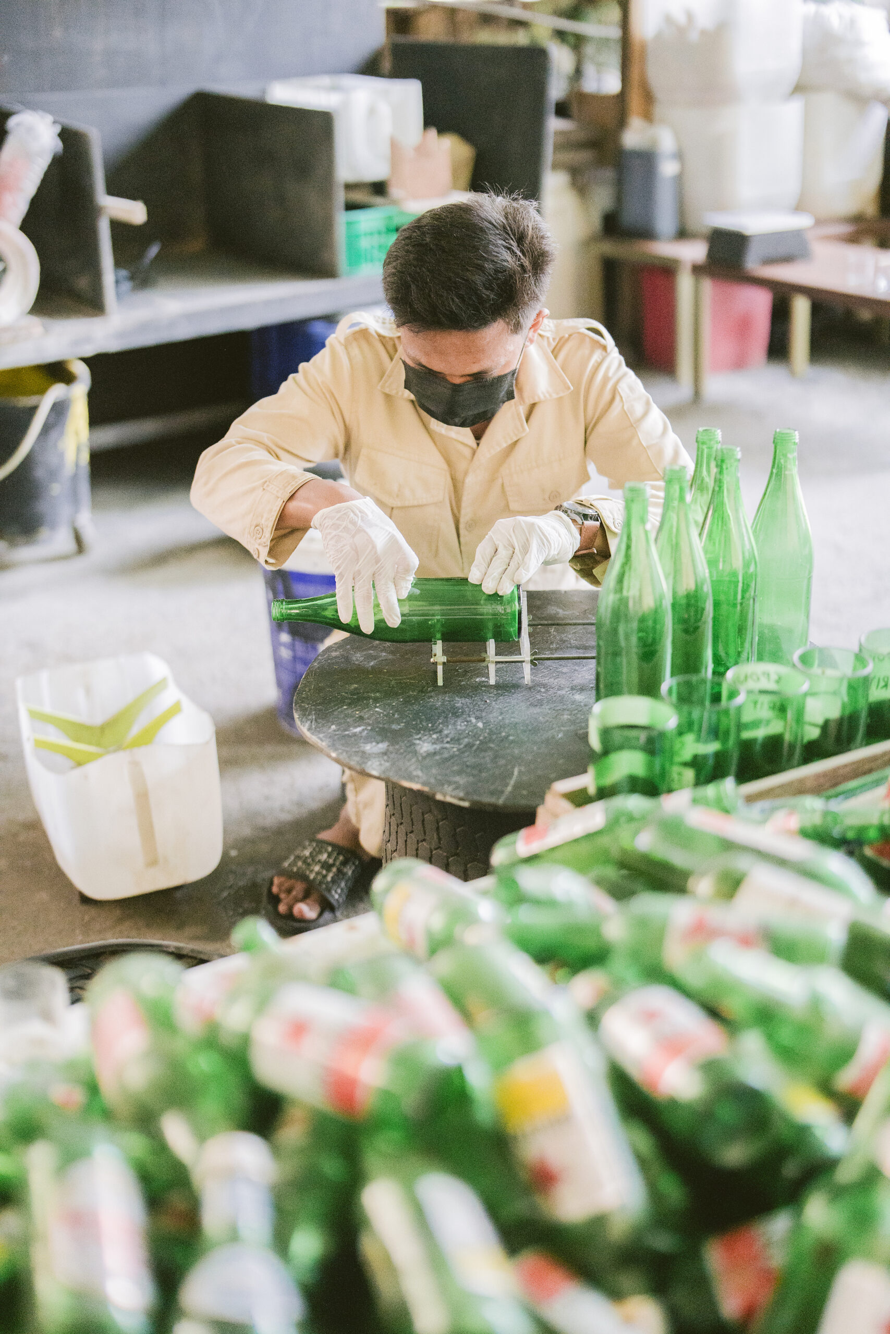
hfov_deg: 27.0
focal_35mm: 50
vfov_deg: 39.6
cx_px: 445
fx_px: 1854
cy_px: 667
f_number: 1.4
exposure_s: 1/4000
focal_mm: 50
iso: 6400
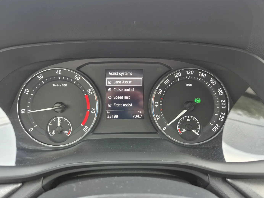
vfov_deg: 56.8
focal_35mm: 24
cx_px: 128
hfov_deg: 71.6
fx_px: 183
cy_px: 103
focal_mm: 5.4
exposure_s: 1/50
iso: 100
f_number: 1.8
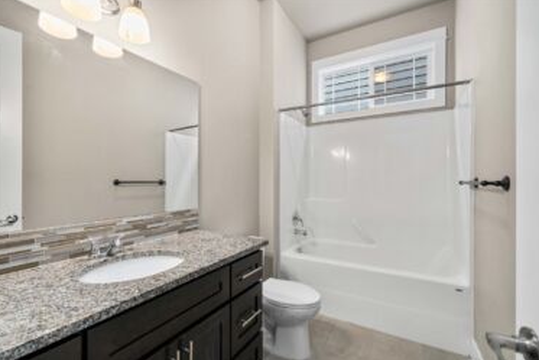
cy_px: 189
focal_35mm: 15
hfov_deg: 100.3
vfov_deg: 77.3
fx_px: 225
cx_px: 257
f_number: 6.3
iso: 250
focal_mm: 14
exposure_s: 1/60
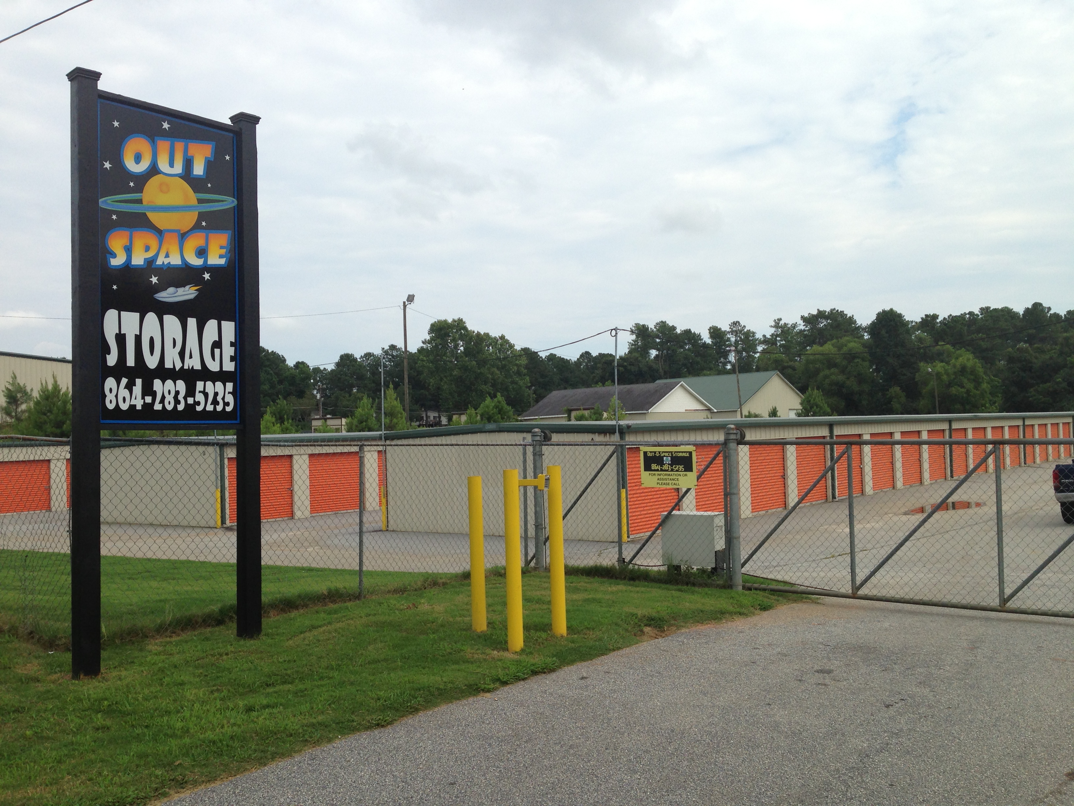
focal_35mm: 33
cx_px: 537
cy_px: 403
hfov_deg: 55.4
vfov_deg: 42.9
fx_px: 1024
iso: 50
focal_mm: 4.13
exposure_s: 1/1595
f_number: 2.4
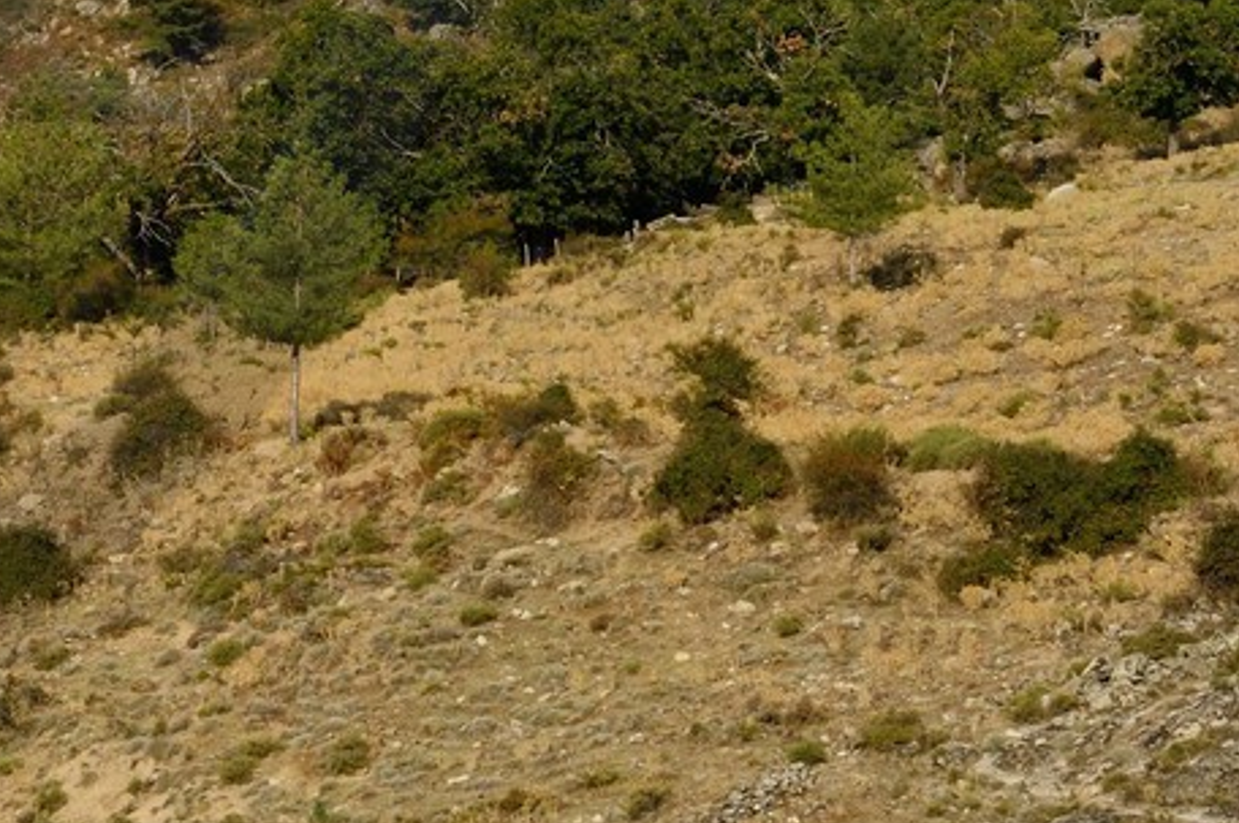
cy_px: -318
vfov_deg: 8.5
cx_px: -609
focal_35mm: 158
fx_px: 5432
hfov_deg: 12.4
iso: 200
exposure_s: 1/250
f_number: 14
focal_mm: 45
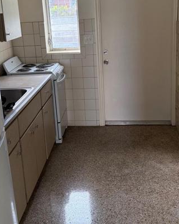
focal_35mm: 42
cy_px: 70
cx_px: 80
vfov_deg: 43.1
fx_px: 278
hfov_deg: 35.6
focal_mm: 6.76
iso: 200
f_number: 1.78
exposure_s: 1/207
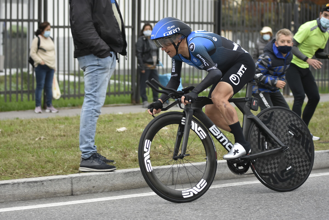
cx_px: 164
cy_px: 110
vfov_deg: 11.7
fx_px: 1069
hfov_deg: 17.5
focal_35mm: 117
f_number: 2.8
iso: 1000
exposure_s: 1/1600
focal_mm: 78
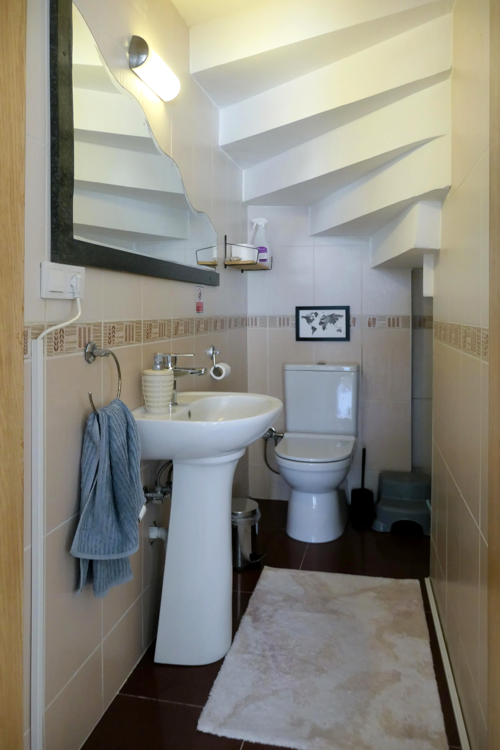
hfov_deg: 53.1
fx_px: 500
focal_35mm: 24
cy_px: 375
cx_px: 250
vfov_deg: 73.7
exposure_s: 1/60
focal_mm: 8.8
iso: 800
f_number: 3.3
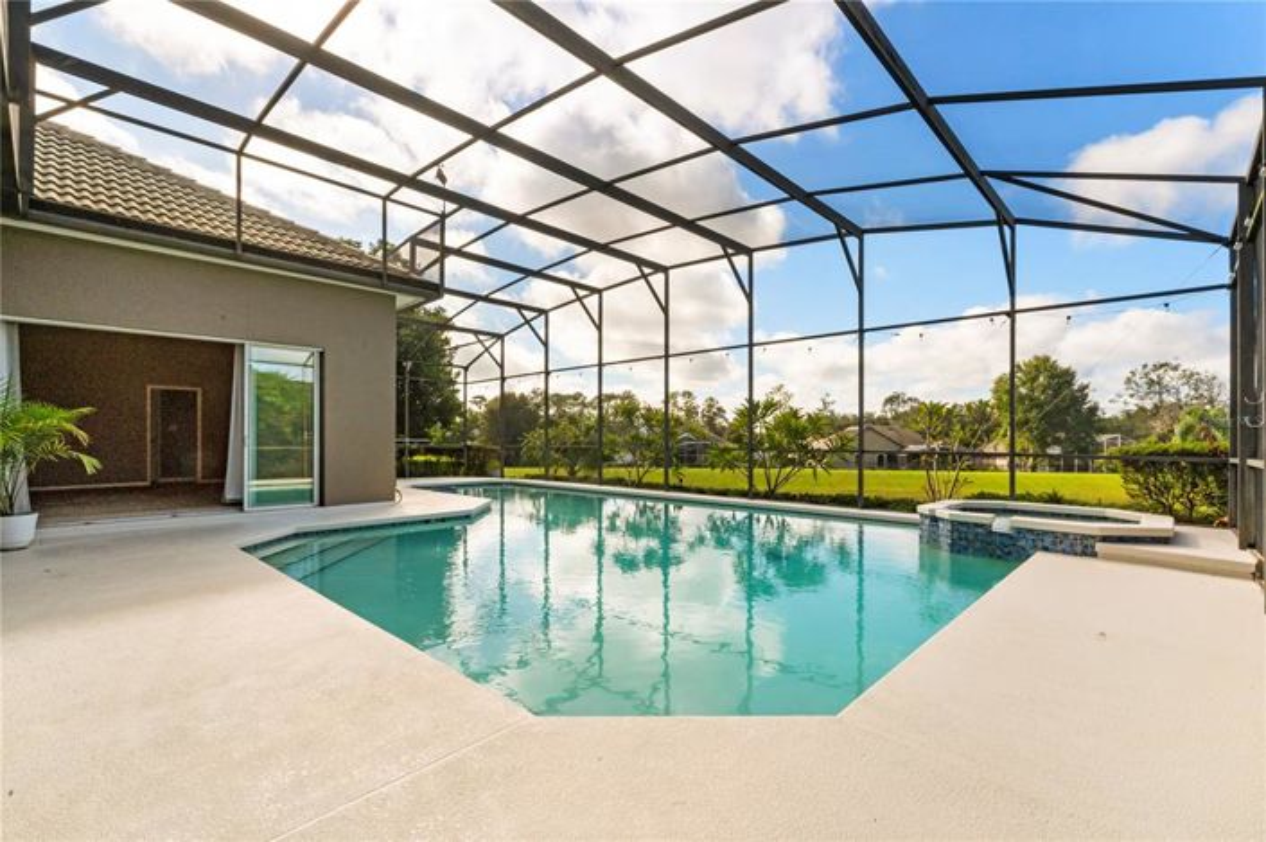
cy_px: 421
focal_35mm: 16
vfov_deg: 73.7
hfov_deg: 96.8
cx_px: 633
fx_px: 562
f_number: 22
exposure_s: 1/320
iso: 1250
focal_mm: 16
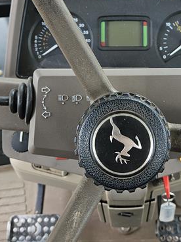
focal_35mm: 48
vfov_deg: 38.8
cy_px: 64
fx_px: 335
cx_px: 119
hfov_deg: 30.1
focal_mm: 5.4
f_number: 1.8
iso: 32
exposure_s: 1/100
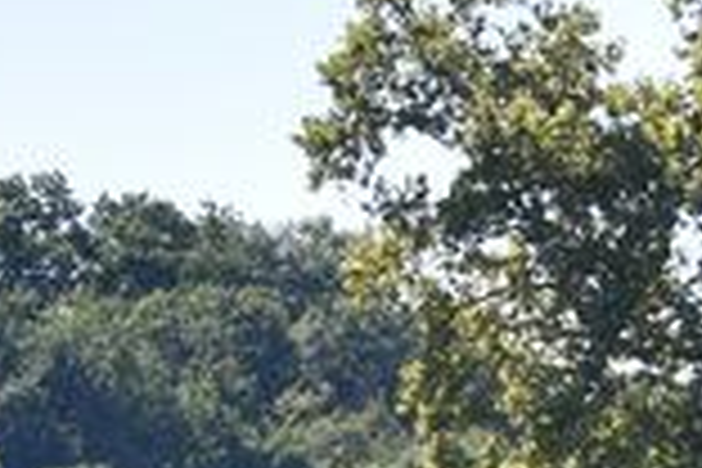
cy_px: 927
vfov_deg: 1.9
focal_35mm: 709
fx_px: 13824
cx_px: 1431
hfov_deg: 2.9
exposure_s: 1/640
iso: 200
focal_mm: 70
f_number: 6.3
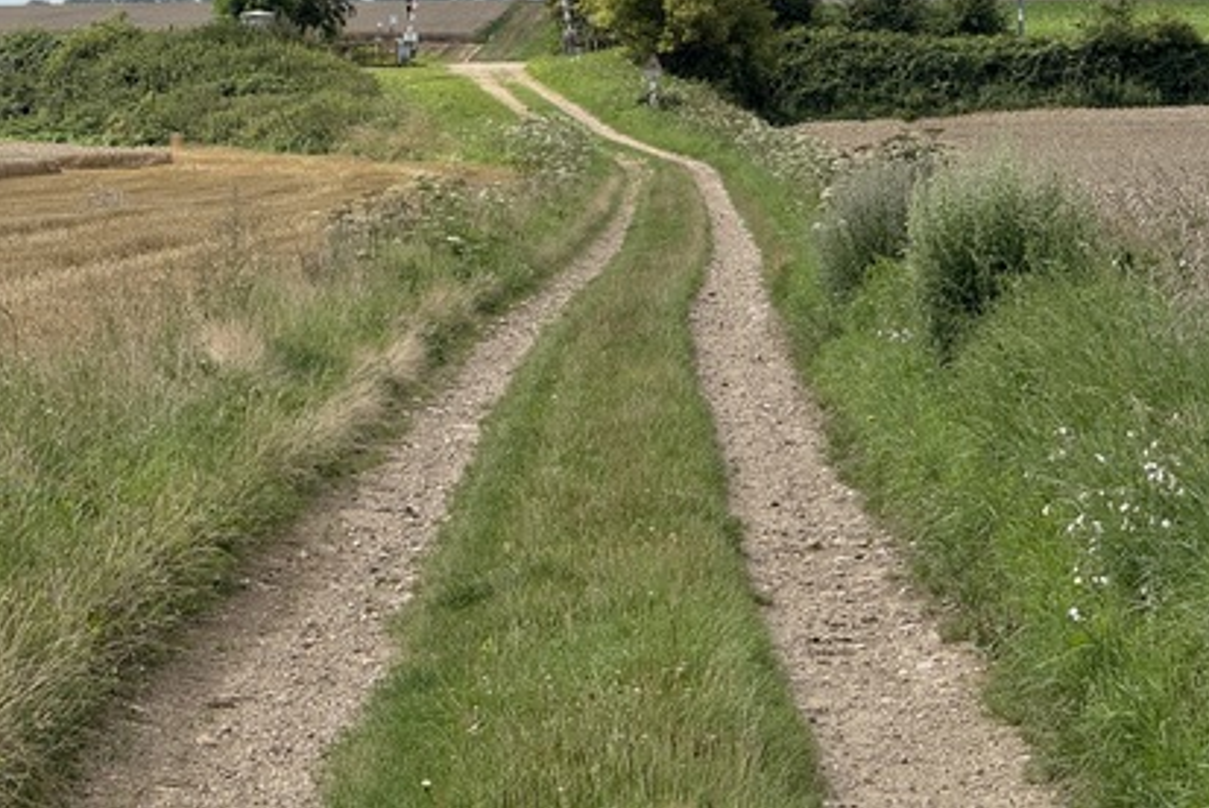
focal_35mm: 151
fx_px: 5074
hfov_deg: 13.6
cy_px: 262
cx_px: 521
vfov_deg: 9.1
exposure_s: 1/2024
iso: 64
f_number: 2.8
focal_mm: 15.66
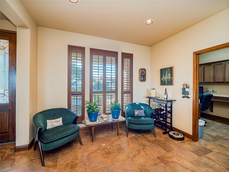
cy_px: 86
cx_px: 114
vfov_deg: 85.7
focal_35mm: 14
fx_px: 93
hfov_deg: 102.1
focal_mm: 7
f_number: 6.3
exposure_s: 1/250
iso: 500
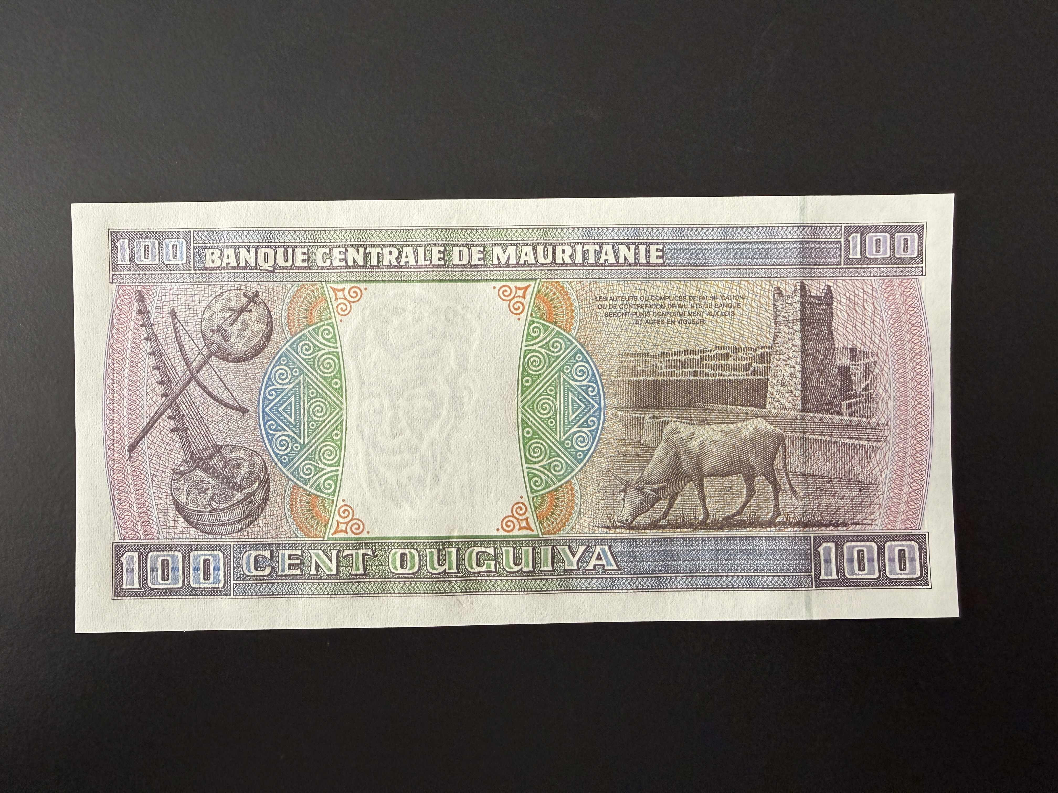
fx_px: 734
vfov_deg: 56.8
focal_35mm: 24
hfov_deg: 71.6
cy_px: 396
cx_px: 529
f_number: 2.2
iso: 320
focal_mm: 2.22
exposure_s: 1/99
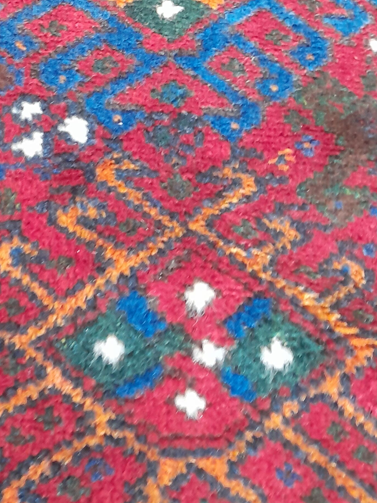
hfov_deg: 25.4
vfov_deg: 32.4
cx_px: 11
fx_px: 798
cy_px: 12
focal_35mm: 55
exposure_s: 1/10
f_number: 2
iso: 800
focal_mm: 4.6
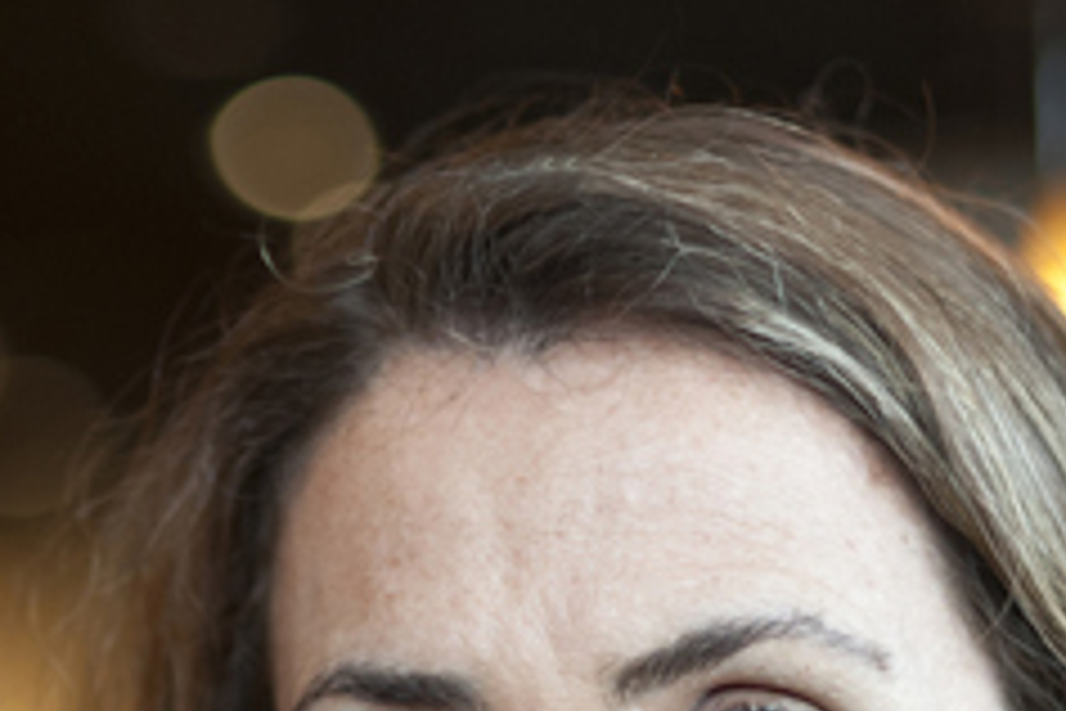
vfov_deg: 8.8
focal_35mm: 153
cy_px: 999
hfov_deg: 13.3
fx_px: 4530
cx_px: 121
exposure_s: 1/250
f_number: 1.4
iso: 800
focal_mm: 50
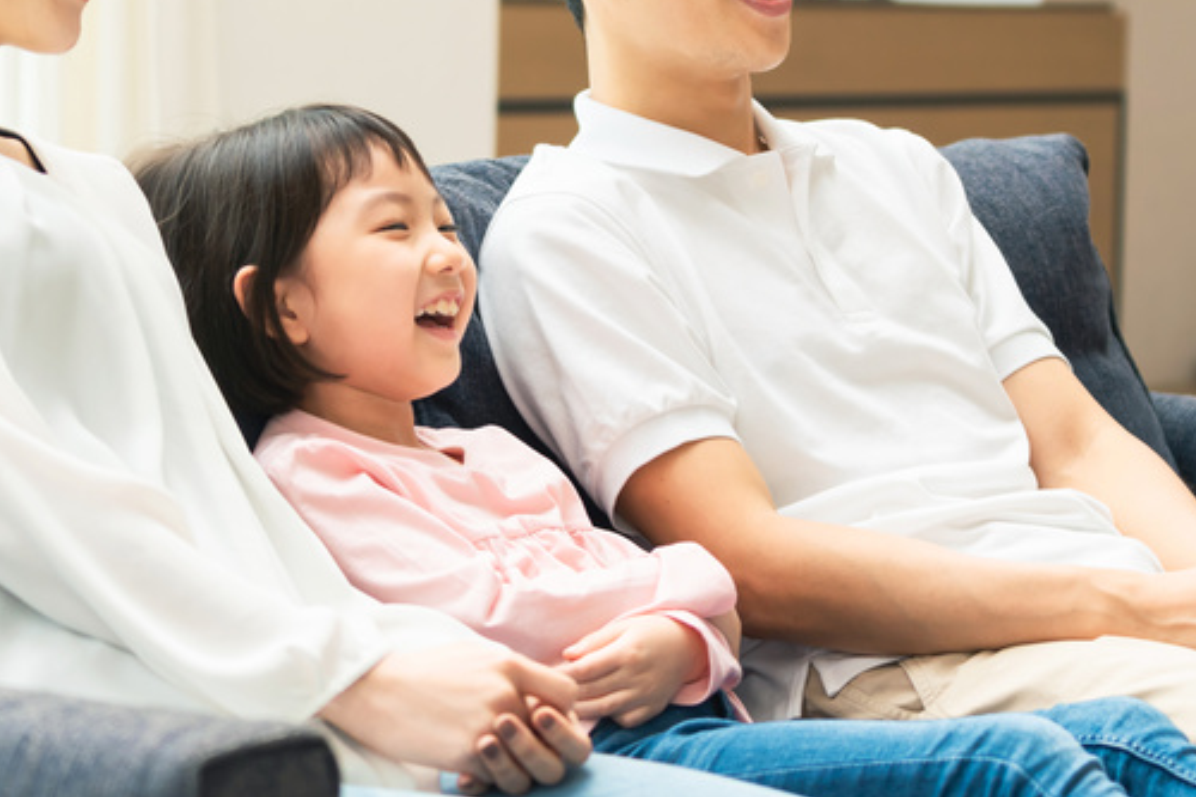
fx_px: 4915
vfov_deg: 9.2
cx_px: 565
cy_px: 188
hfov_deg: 13.9
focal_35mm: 148
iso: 400
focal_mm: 74
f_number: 4
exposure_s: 1/160
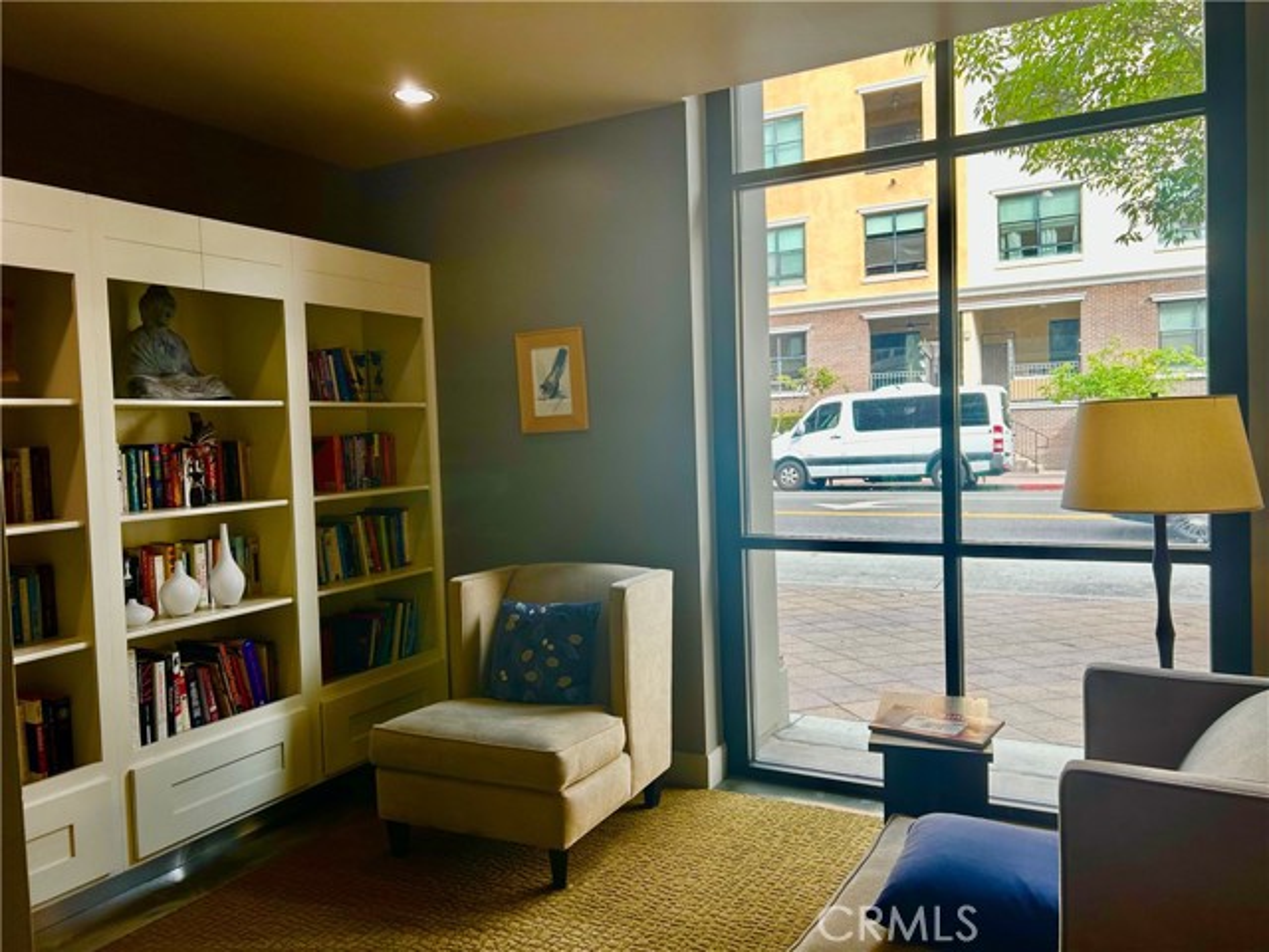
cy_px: 476
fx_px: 953
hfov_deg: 67.3
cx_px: 634
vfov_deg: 53.1
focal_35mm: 26
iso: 32
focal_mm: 5.7
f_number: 1.5
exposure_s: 1/120
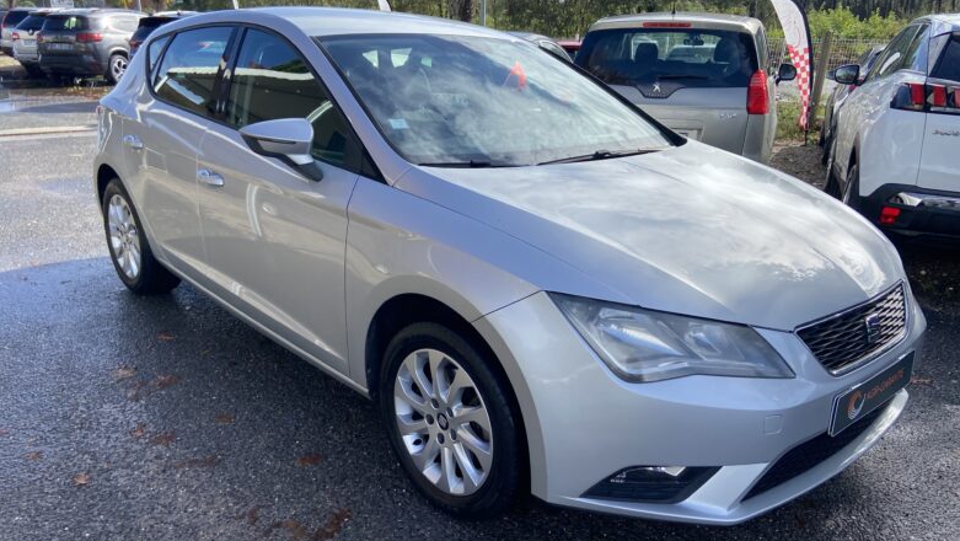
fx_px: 738
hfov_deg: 66.0
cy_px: 306
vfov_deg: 40.1
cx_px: 490
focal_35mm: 29
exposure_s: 1/1629
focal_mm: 4.25
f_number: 1.8
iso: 32
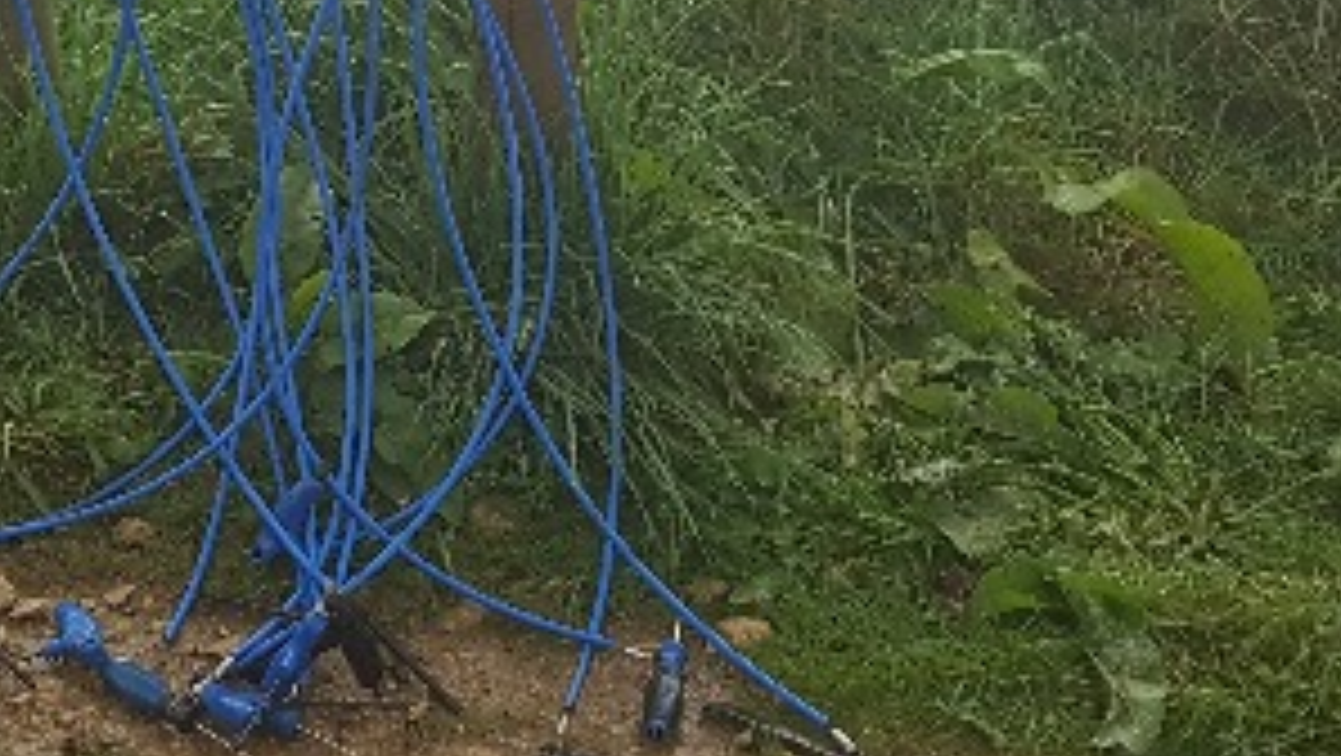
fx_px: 2704
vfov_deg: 15.6
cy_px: -18
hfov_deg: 27.6
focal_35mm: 76
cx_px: 410
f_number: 1.7
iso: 100
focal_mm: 4.2
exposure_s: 1/50
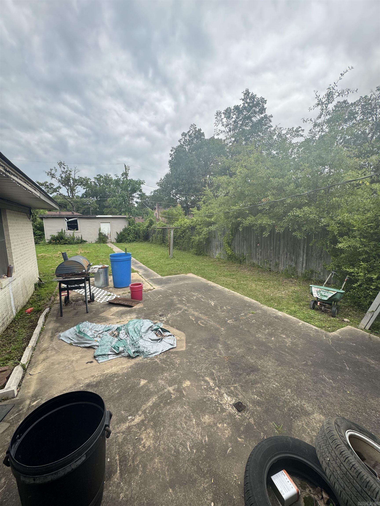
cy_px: 253
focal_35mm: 14
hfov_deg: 85.7
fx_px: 205
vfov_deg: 102.1
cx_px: 190
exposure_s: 1/569
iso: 40
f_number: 2.2
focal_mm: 2.22
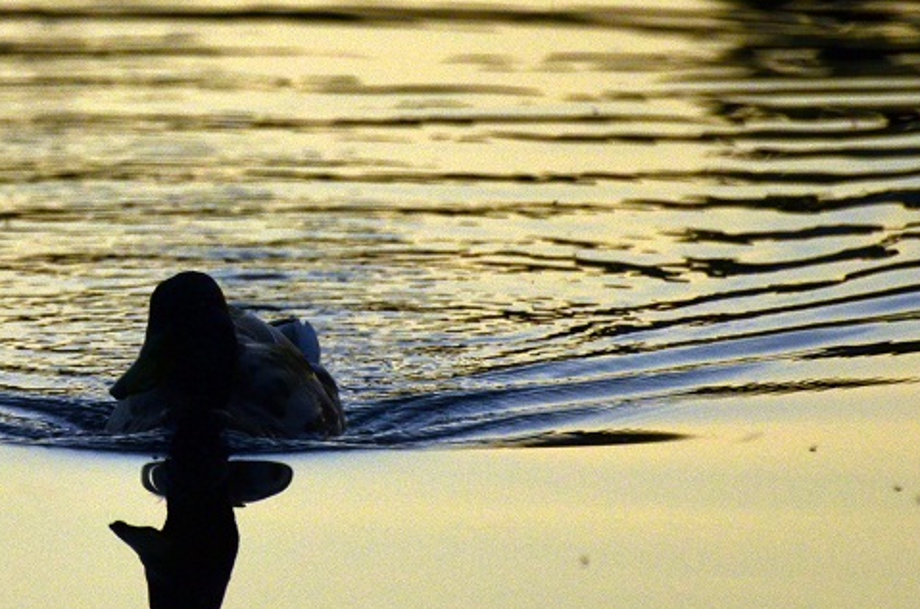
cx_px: 123
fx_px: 23966
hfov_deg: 2.2
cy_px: 194
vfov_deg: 1.5
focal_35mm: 940
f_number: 5.6
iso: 1000
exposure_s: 1/8000
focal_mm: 300
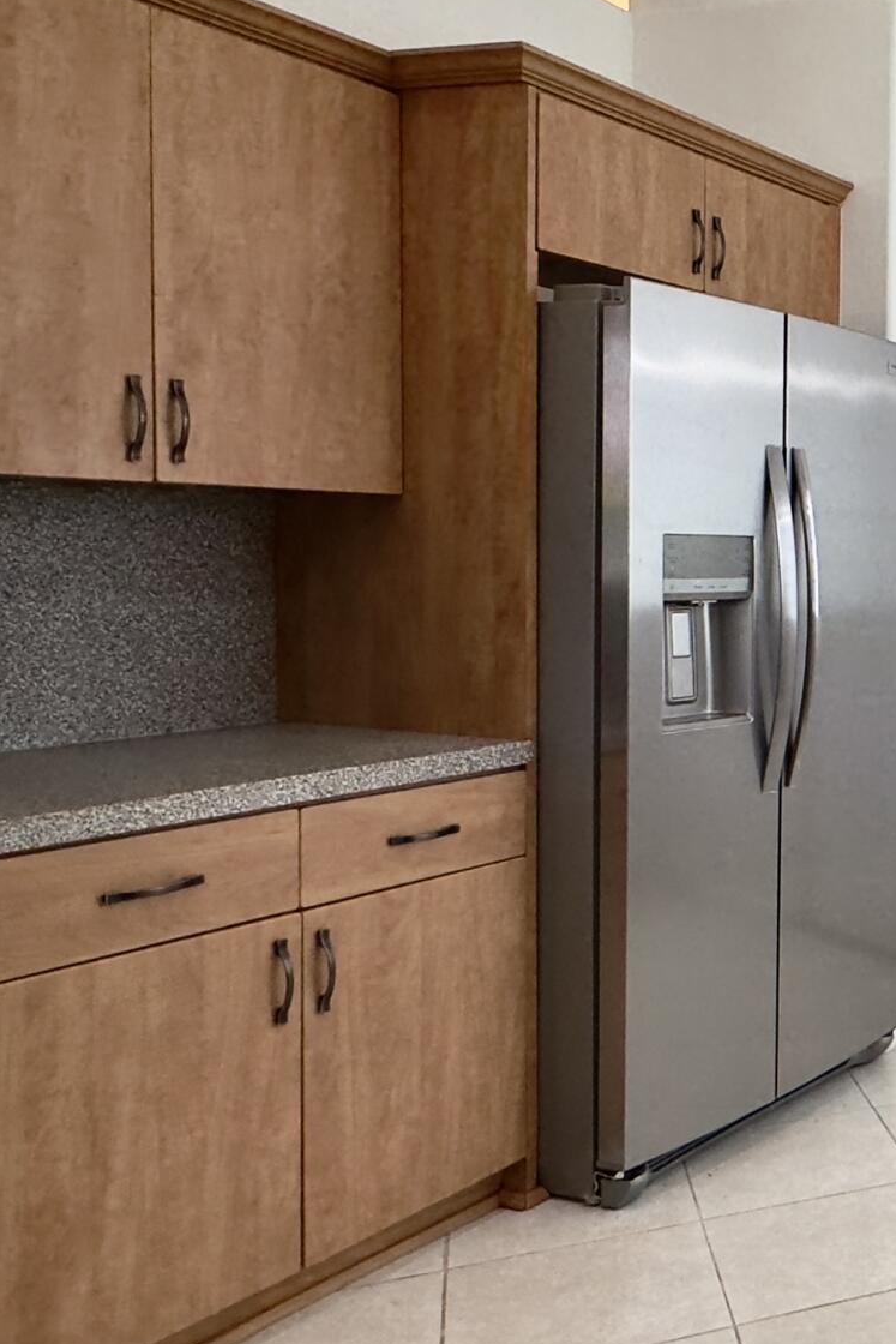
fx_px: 1455
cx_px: 1335
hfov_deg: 25.7
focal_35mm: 39
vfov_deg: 49.5
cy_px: 628
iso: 80
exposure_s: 1/120
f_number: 2.2
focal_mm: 2.22
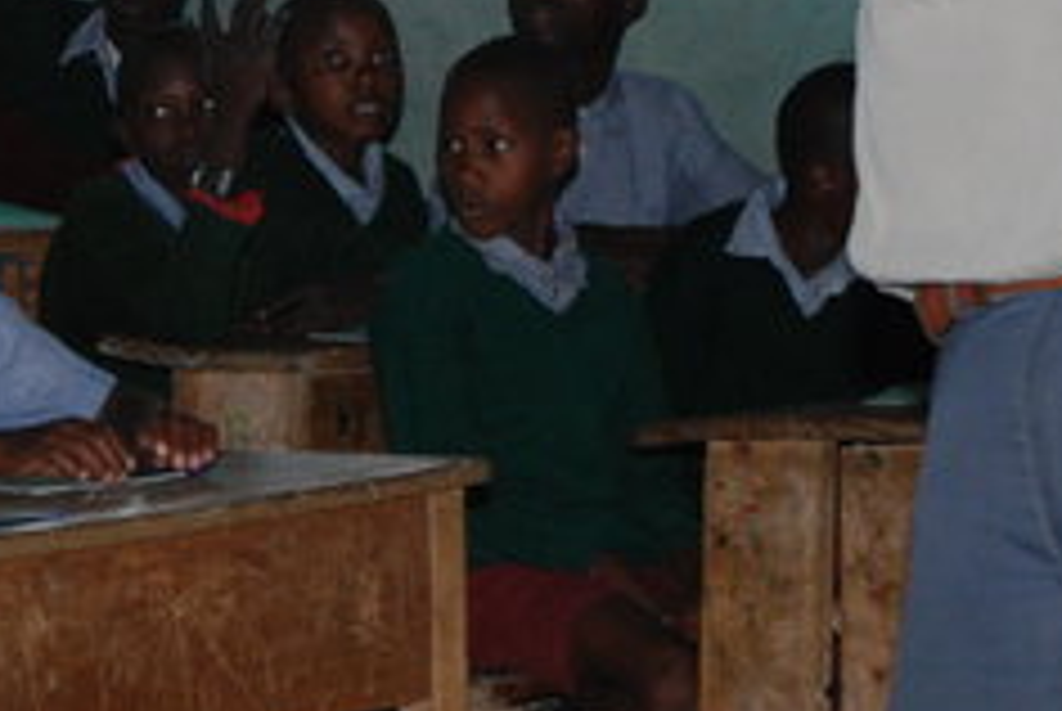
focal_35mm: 228
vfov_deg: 6.0
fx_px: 6739
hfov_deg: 8.9
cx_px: -166
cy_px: 74
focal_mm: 35
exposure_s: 1/160
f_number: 8
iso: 400
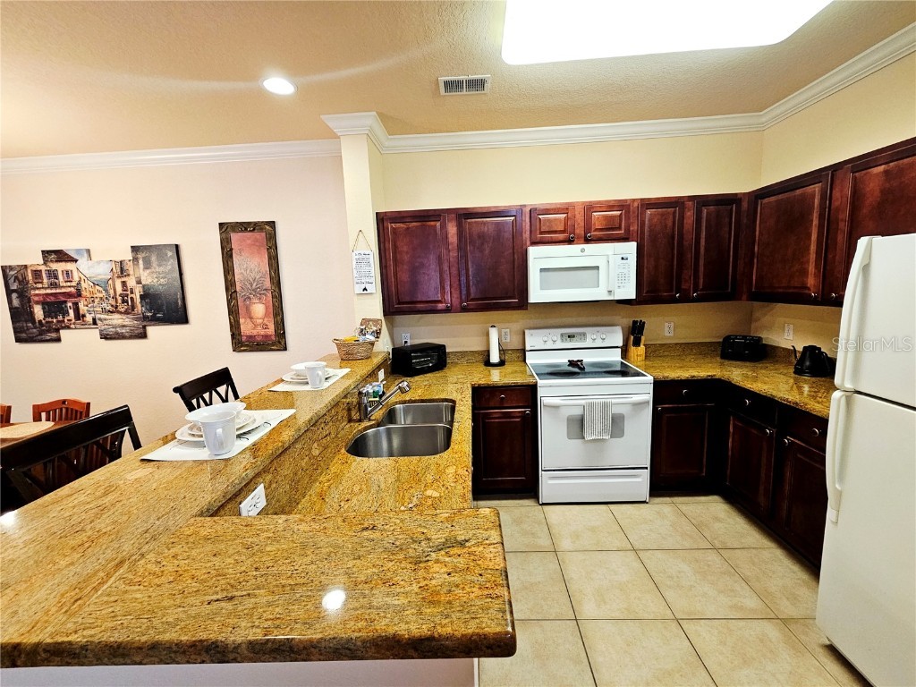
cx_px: 458
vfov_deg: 89.9
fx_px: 344
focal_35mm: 13
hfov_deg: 106.2
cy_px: 344
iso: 200
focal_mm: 2.2
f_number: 2.2
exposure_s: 1/60
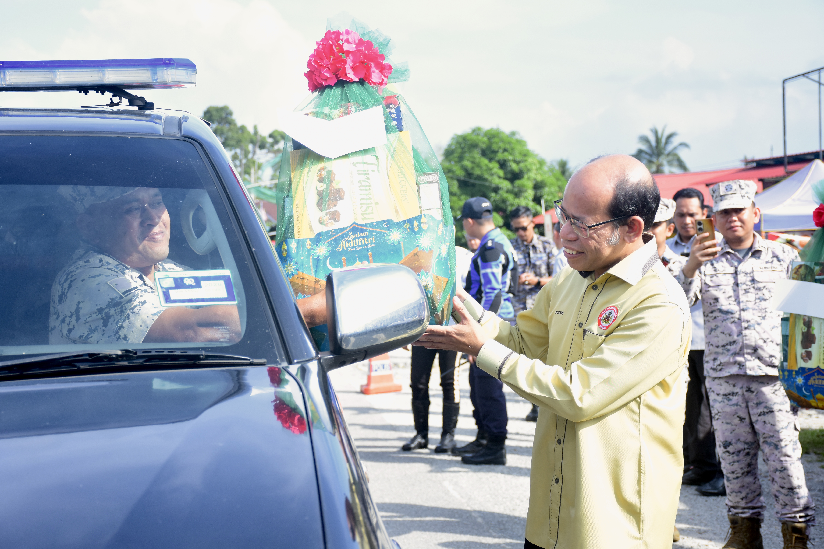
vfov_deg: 21.6
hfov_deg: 31.9
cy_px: 274
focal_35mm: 63
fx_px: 1442
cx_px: 412
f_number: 4.5
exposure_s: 1/1000
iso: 500
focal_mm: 42
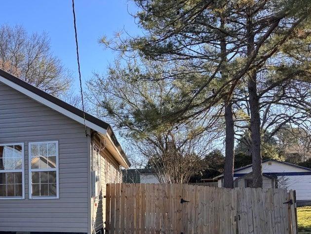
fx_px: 467
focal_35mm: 52
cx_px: -7
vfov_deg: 27.5
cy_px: 189
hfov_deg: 33.4
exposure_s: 1/1172
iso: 80
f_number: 1.78
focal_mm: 6.76
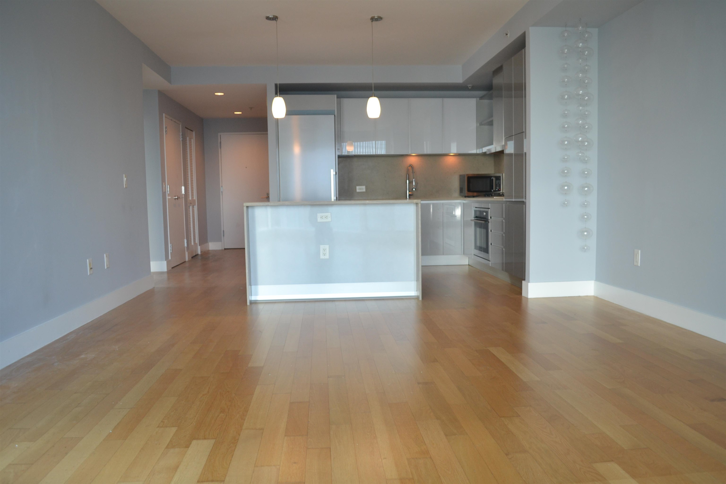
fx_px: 544
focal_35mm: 27
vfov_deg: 47.9
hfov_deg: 67.4
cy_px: 242
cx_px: 363
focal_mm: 18
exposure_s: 1/60
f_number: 4
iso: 400
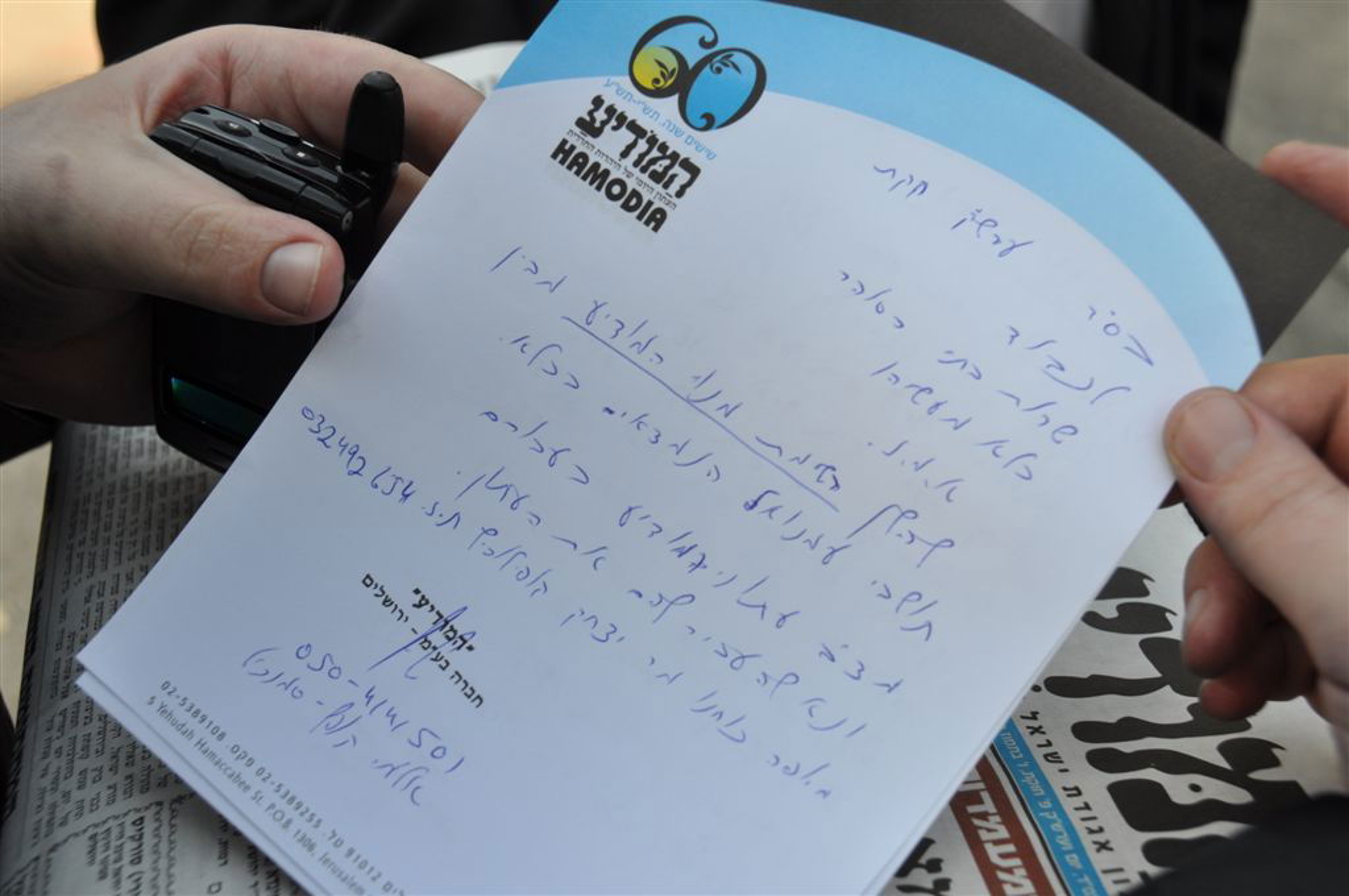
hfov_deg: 41.2
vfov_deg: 28.0
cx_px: 674
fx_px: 1796
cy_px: 448
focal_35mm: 48
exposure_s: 1/200
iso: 200
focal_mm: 32
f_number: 7.1
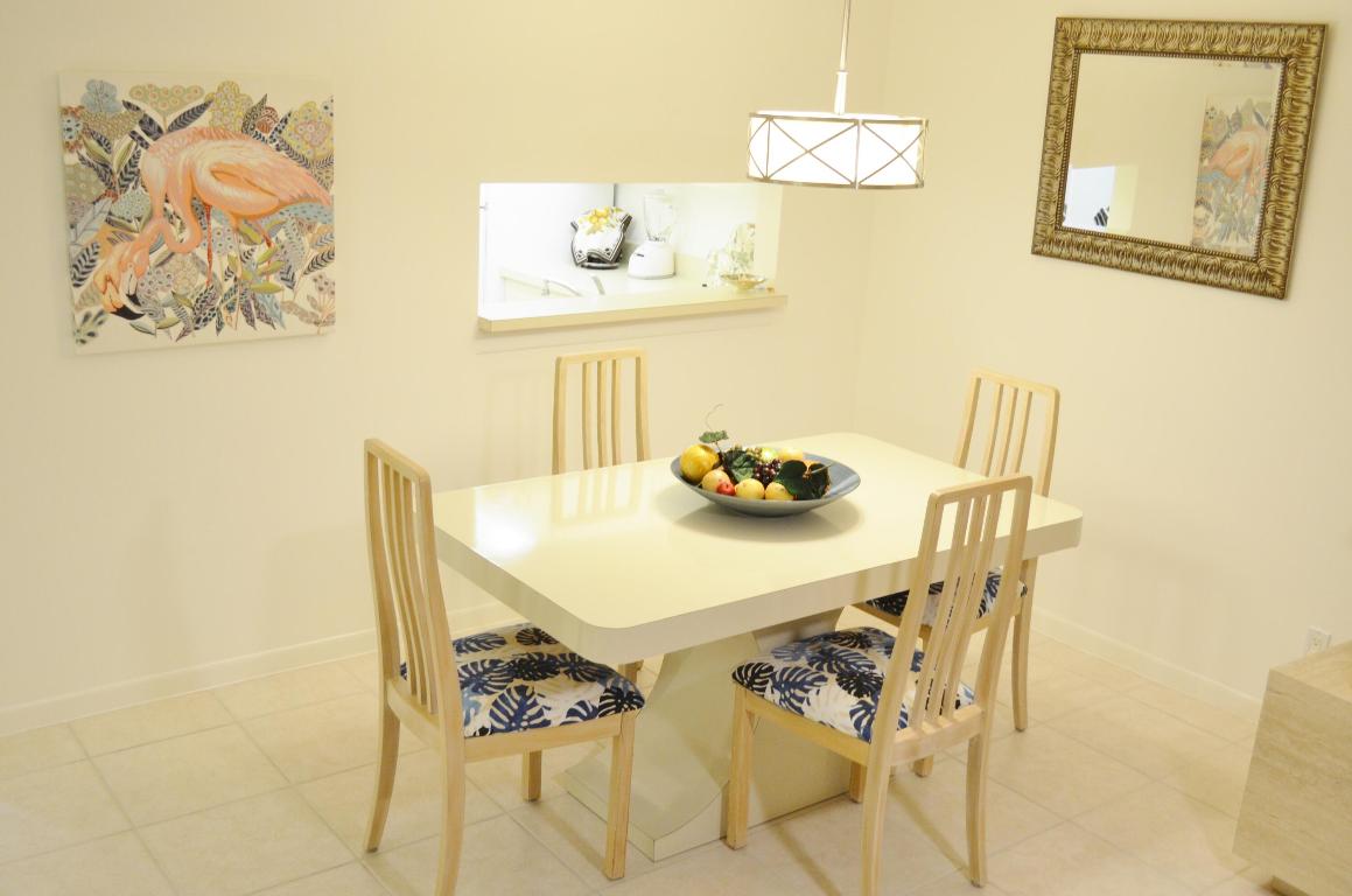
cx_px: 676
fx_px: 1349
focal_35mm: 36
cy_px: 448
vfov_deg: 36.7
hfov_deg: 53.2
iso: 900
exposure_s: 1/30
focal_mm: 24
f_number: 4
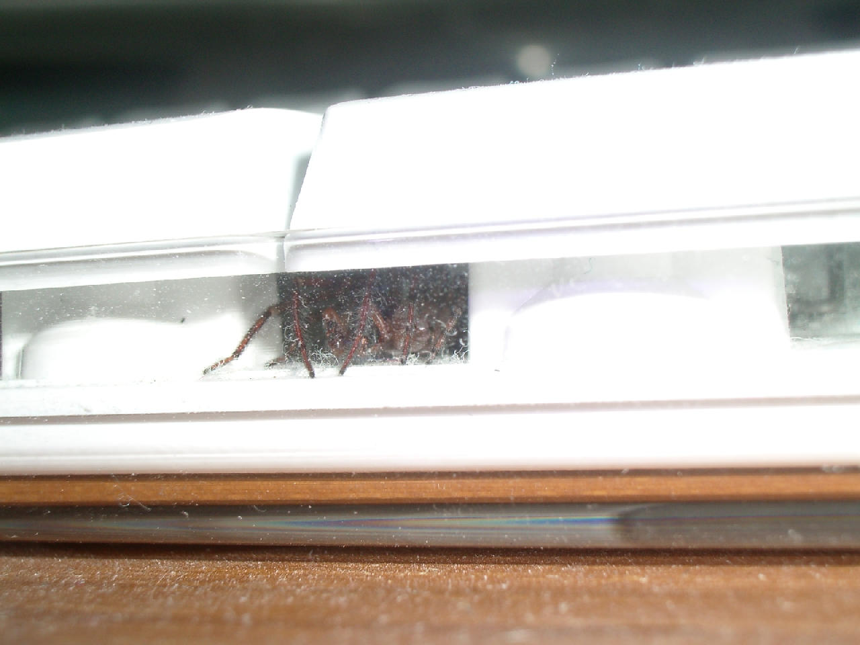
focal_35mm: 62
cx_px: 430
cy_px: 322
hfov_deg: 31.2
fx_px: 1540
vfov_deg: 23.7
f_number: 5.6
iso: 80
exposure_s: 1/60
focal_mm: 10.2
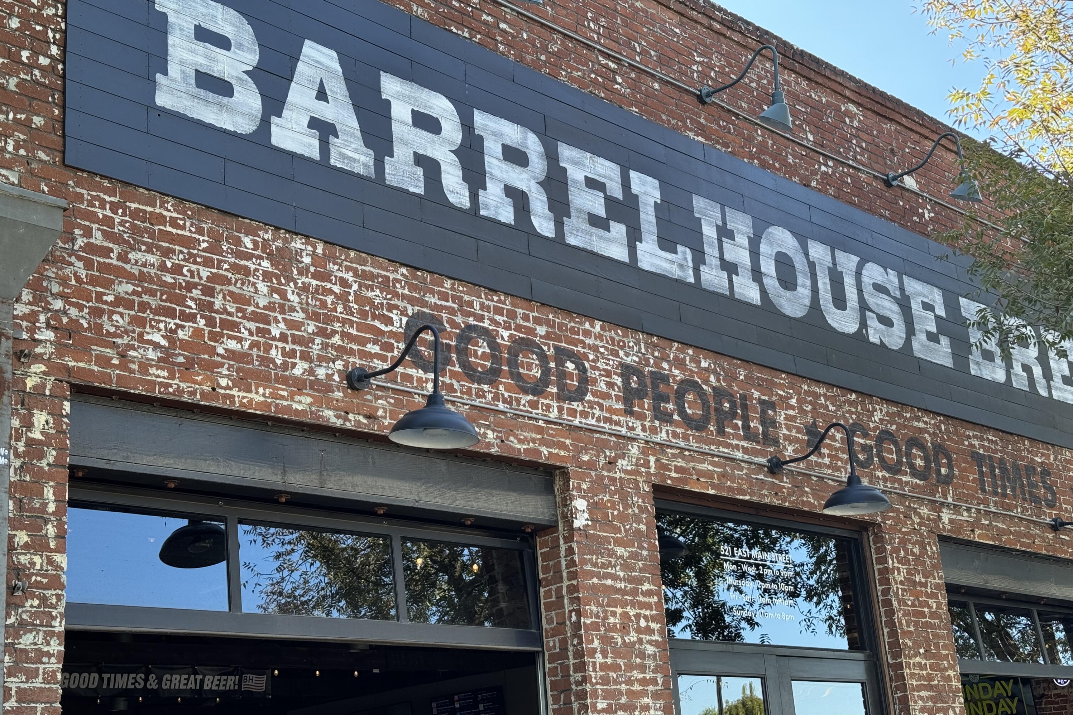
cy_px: 391
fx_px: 1490
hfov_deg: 39.6
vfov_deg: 27.0
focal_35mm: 50
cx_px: 536
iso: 64
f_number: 1.78
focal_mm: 6.76
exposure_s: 1/392
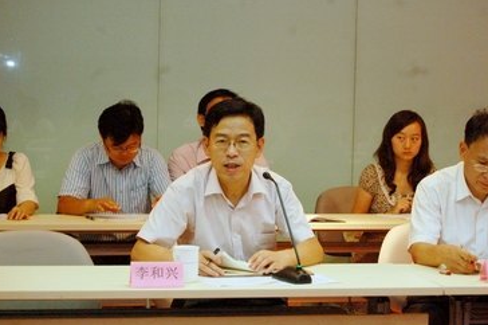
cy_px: 154
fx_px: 1226
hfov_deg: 22.5
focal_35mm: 91
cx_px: 264
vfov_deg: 15.1
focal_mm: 55
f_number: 5.6
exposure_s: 1/60
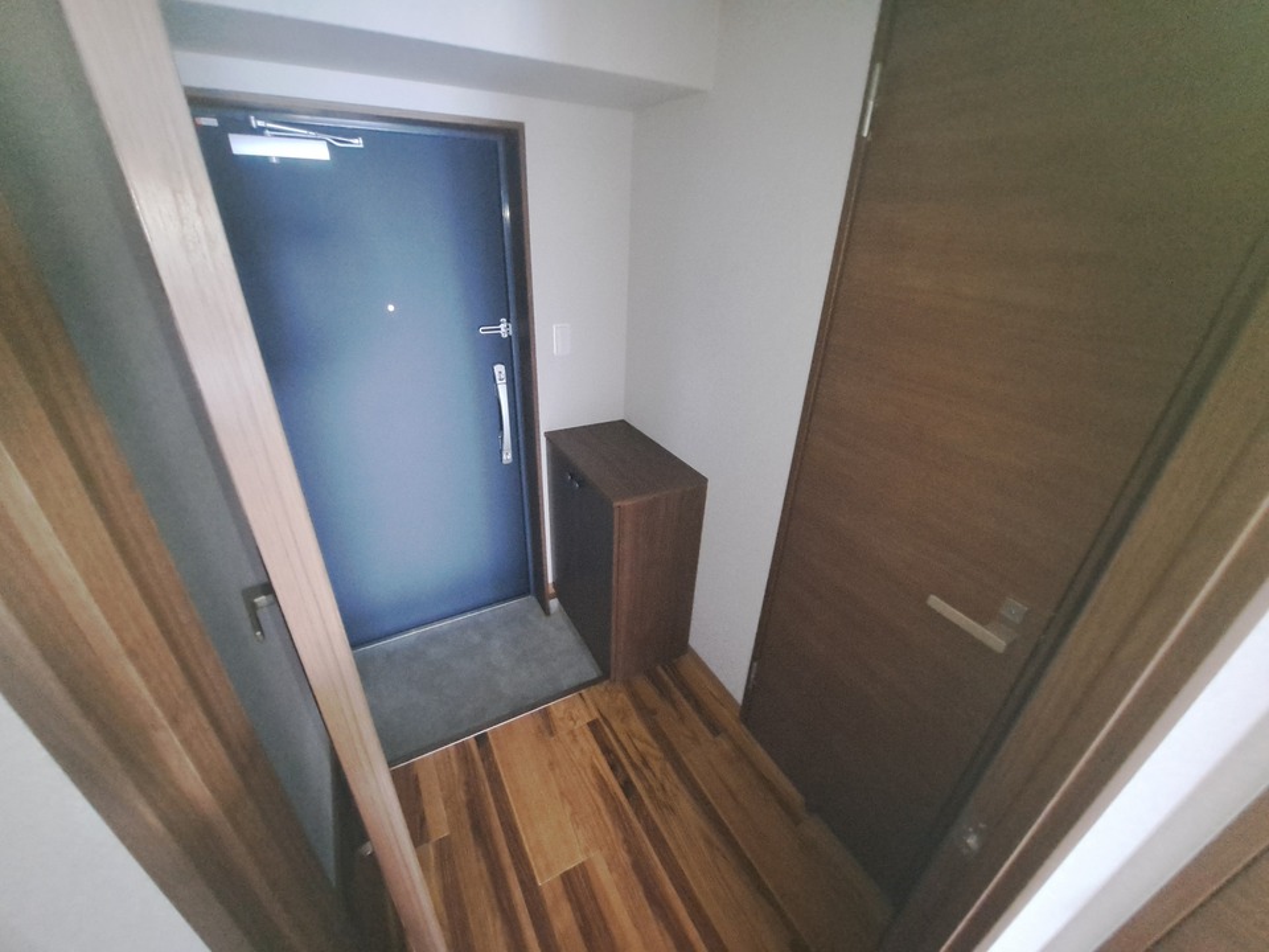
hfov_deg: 106.2
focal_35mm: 13
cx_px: 634
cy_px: 476
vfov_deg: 89.9
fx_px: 477
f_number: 2.2
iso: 800
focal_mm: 1.74
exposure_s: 1/17
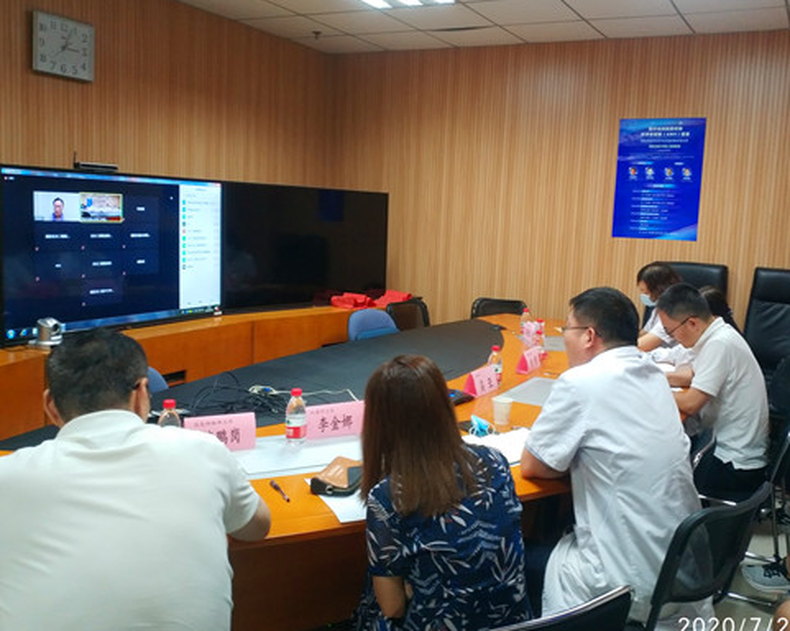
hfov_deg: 46.8
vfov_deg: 38.2
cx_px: 427
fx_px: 911
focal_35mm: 39
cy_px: 302
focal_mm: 4.5
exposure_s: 1/20
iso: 394
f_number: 2
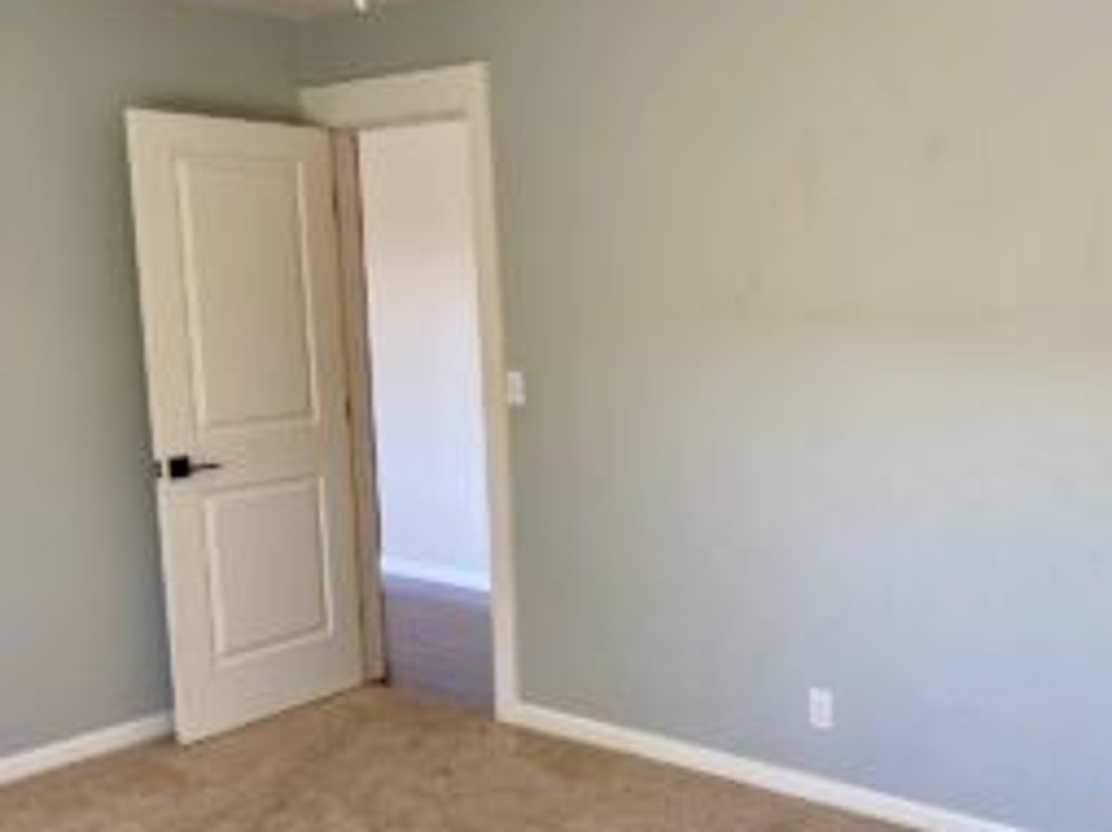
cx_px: 771
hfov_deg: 44.9
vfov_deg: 35.0
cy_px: 469
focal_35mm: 41
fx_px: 1316
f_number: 1.8
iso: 125
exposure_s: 1/113
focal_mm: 4.25
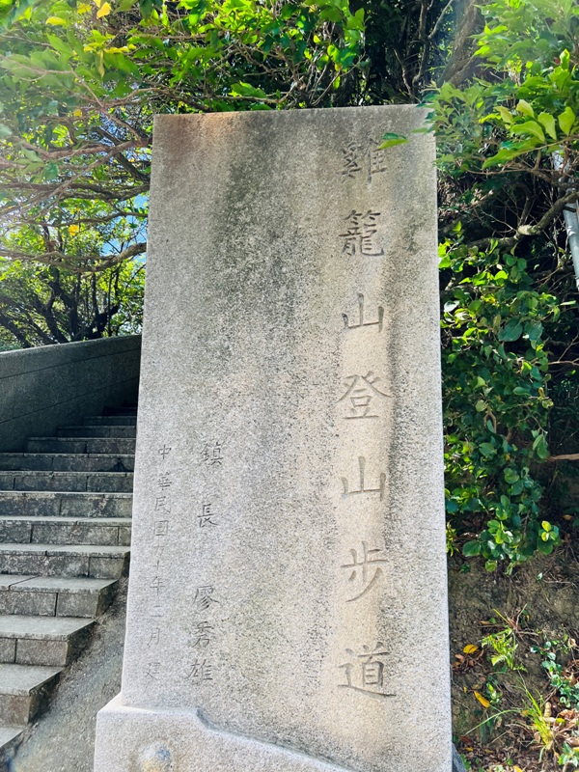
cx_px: 290
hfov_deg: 53.1
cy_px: 386
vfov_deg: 67.3
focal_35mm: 26
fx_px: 580
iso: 50
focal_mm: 5.7
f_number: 1.5
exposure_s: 1/674
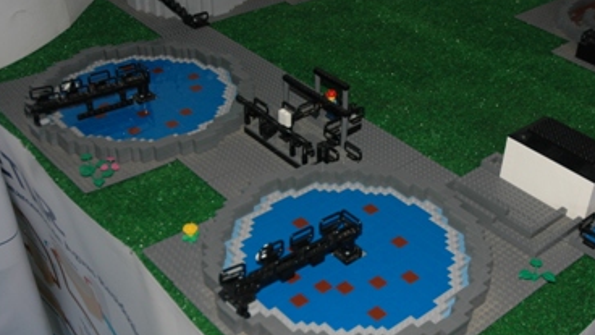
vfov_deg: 23.2
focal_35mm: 52
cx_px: 341
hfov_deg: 40.0
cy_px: 184
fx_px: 815
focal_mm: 27
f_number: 3.8
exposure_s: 1/60
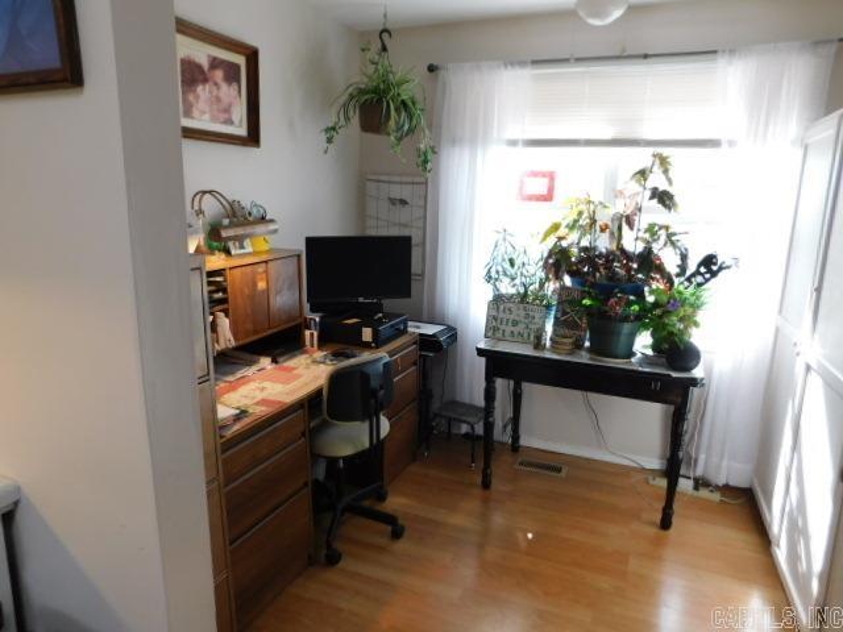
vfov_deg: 58.9
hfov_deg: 73.9
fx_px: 560
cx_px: 422
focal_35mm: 23
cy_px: 316
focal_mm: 4
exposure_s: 1/40
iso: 125
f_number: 3
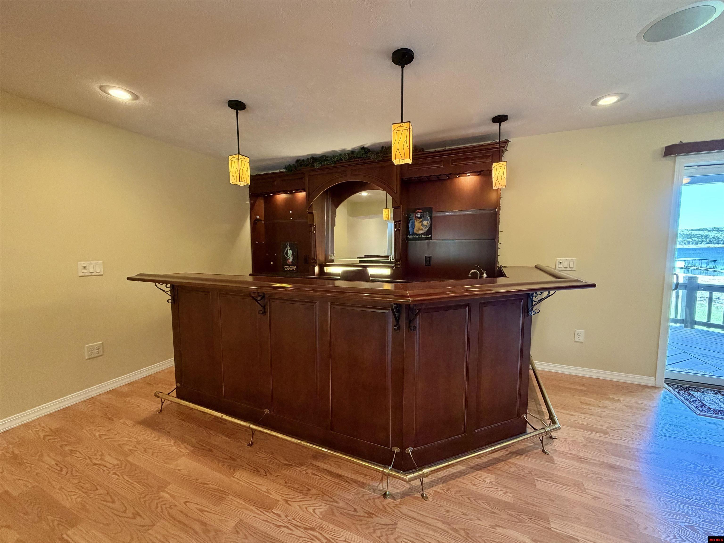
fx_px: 293
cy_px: 272
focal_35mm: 14
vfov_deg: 85.7
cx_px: 362
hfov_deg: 102.1
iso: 400
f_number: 2.2
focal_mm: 2.22
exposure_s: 1/60
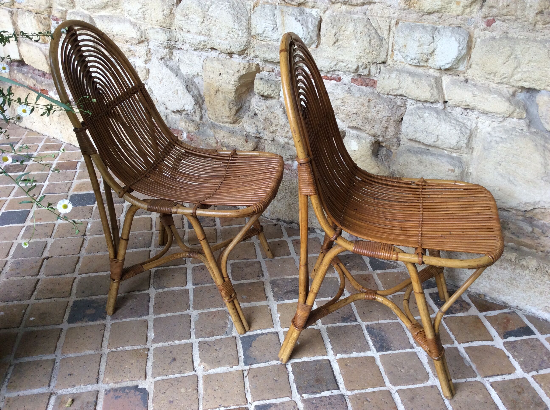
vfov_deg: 44.1
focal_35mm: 32
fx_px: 508
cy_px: 205
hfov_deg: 56.9
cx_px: 275
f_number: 2.4
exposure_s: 1/100
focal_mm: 3.3
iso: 50
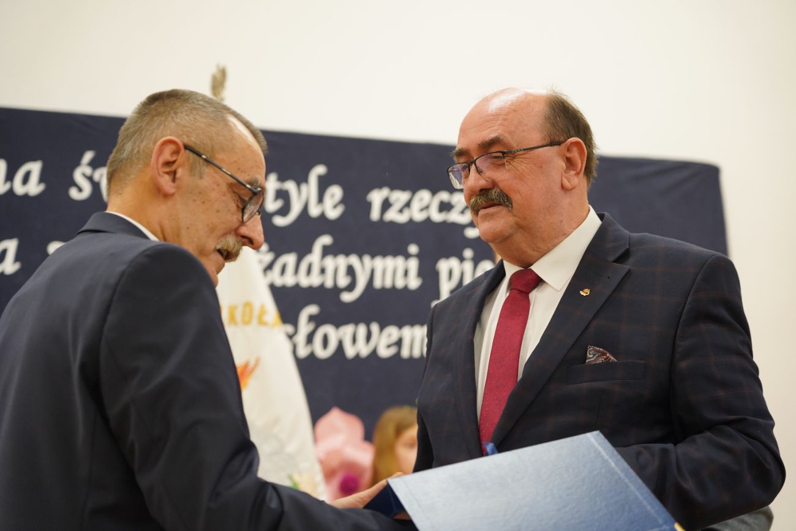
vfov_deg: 17.7
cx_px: 398
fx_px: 1703
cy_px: 266
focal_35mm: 77
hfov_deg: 26.3
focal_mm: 77
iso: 1600
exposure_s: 1/125
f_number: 4
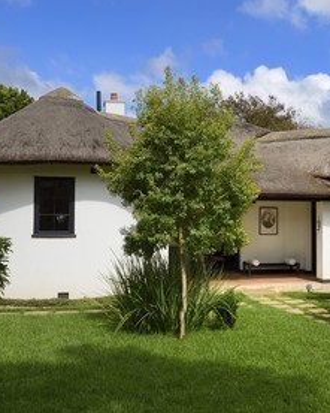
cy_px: 206
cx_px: 224
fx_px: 488
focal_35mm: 40
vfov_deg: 45.8
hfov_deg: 36.9
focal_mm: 28
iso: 200
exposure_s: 1/250
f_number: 13
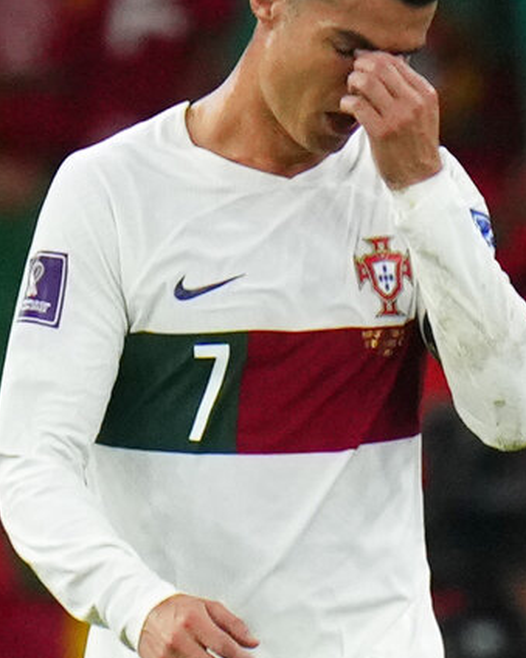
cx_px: 211
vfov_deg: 2.1
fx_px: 17656
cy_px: 280
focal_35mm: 907
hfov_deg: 1.7
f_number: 2.8
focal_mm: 400
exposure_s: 1/2500
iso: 2000
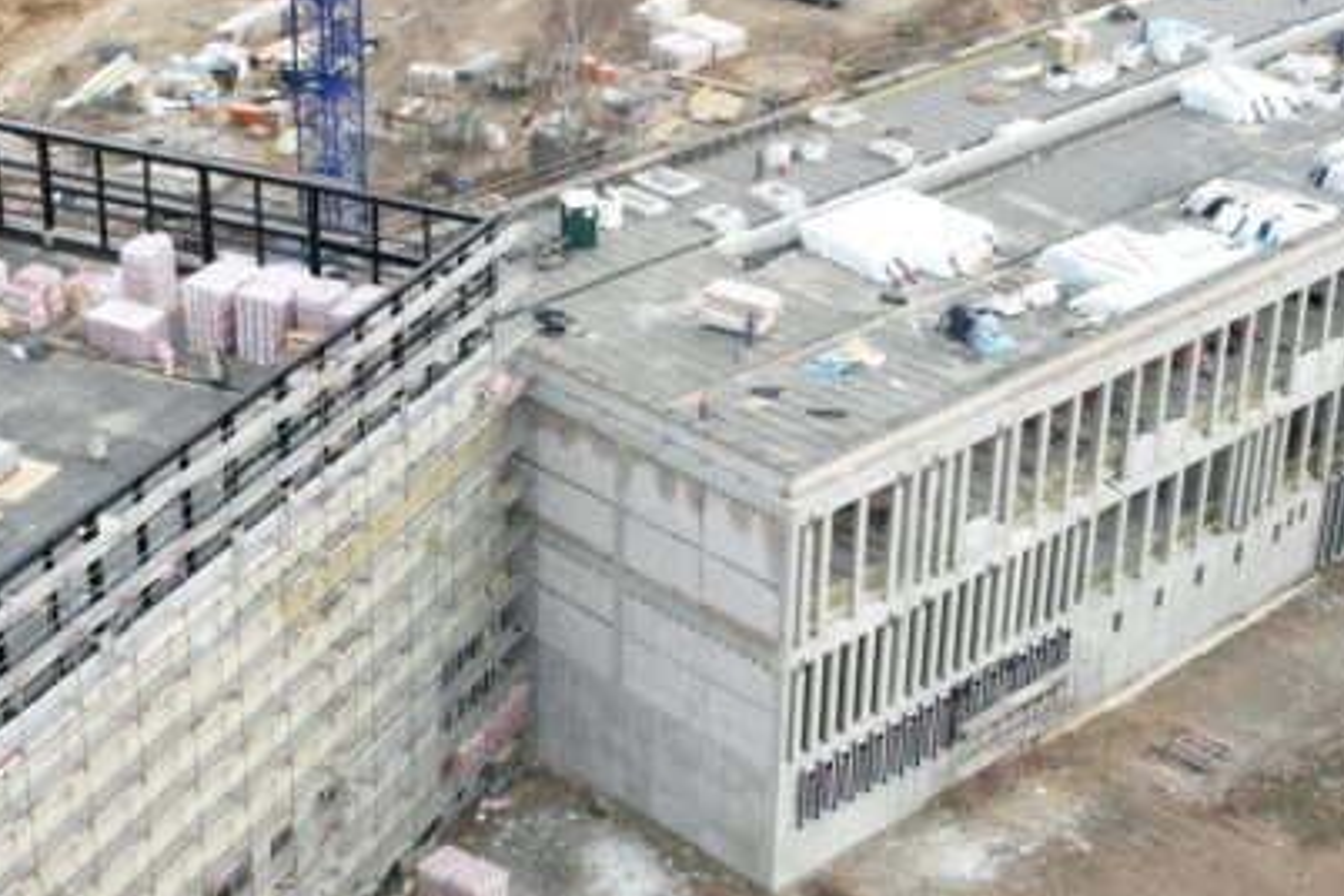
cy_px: 517
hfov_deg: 35.3
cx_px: 458
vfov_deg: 24.2
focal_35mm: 56
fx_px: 2091
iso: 110
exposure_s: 1/125
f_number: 2.8
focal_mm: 8.38
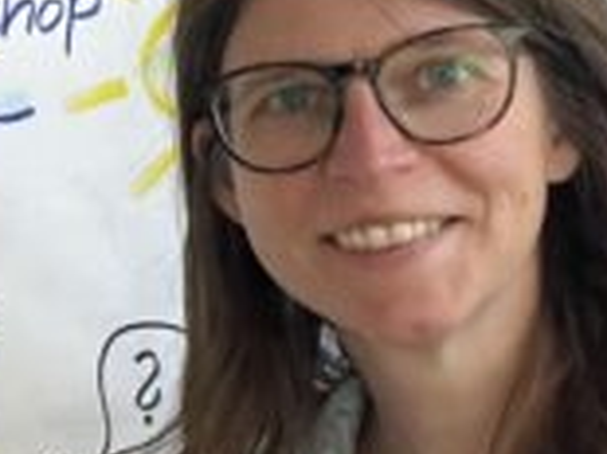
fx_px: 1997
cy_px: 254
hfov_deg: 16.3
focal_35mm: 114
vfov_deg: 13.0
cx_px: -184
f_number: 2.2
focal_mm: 2.71
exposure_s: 1/60
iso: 250
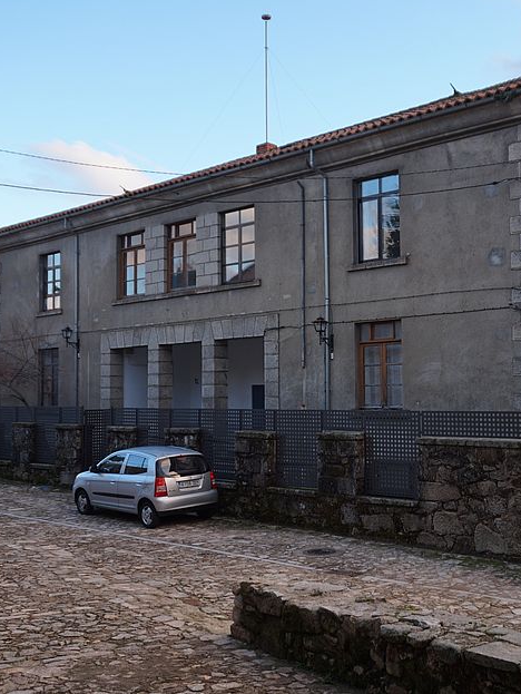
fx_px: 837
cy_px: 343
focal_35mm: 42
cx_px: 345
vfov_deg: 45.0
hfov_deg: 34.3
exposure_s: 1/60
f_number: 4.5
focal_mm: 19
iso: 100
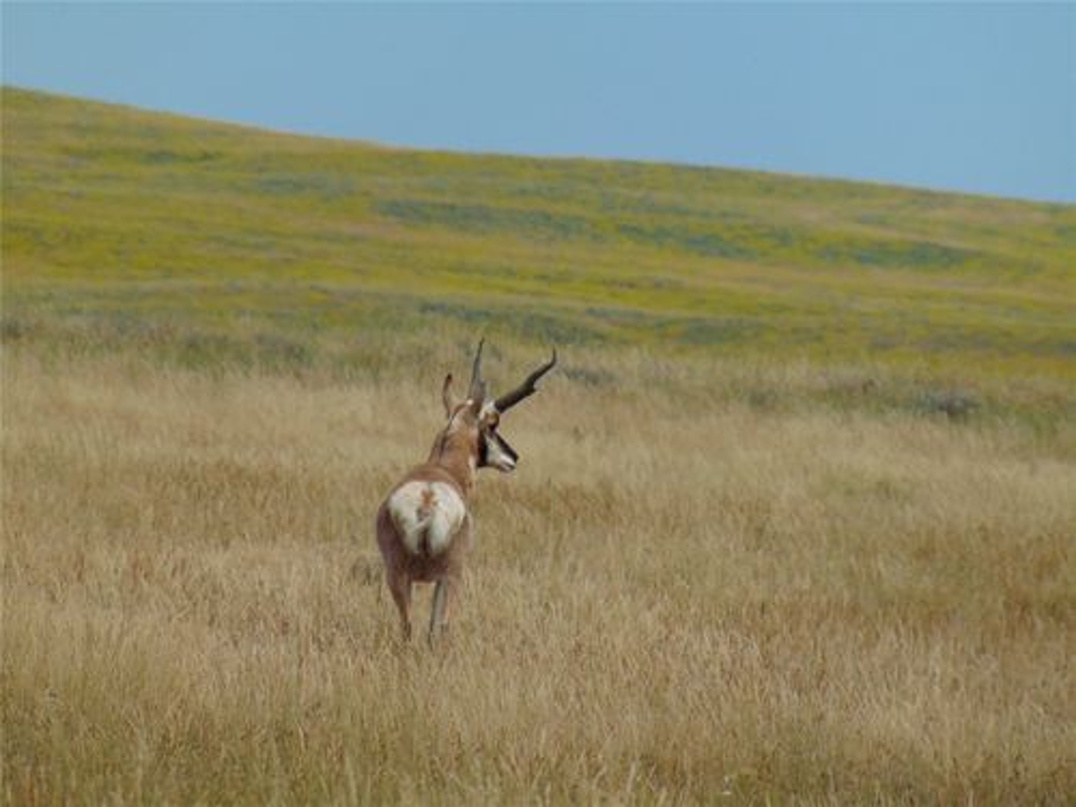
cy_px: 404
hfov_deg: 3.4
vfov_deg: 2.6
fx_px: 17904
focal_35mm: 576
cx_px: 538
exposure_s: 1/1000
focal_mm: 103.2
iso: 80
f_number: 4.6
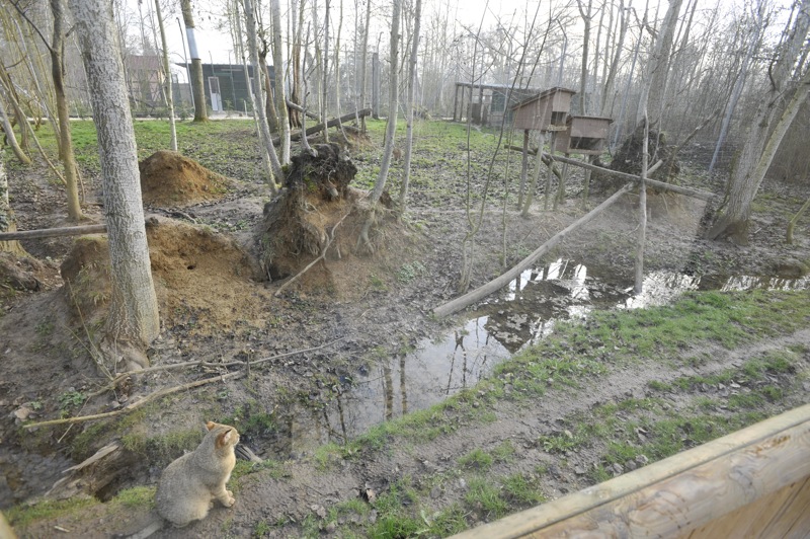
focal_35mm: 17
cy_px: 270
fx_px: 382
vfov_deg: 70.3
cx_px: 405
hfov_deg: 93.3
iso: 200
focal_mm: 17
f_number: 5.6
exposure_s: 1/125
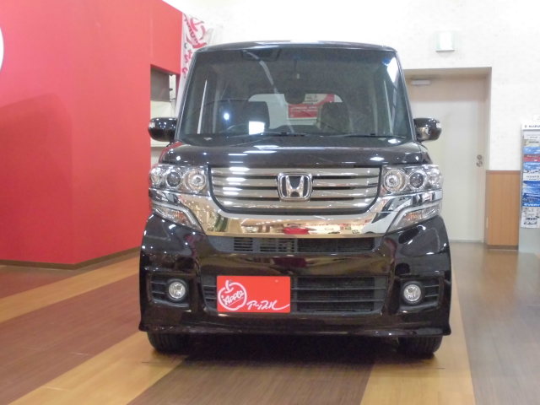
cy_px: 202
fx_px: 593
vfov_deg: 37.7
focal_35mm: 38
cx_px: 270
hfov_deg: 49.0
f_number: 4.2
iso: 800
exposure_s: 1/30
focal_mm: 6.9
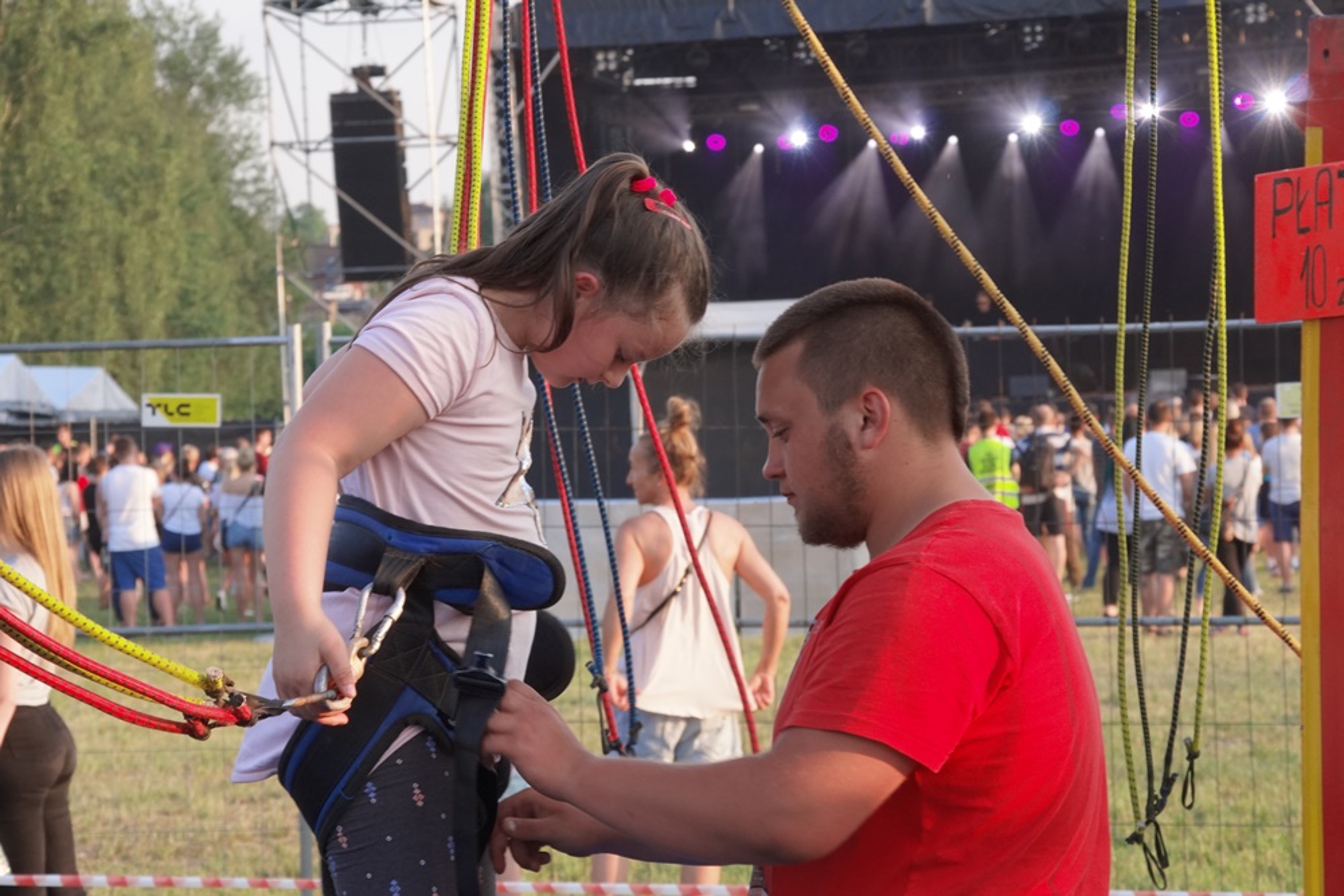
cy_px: 448
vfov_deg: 11.4
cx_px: 672
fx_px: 4480
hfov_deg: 17.1
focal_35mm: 120
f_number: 11
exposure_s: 1/125
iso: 800
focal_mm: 80
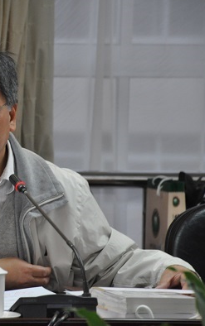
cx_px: -29
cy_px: 162
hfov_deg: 5.4
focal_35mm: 244
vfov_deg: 8.6
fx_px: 2174
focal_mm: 105
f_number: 5.6
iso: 1600
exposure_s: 1/125
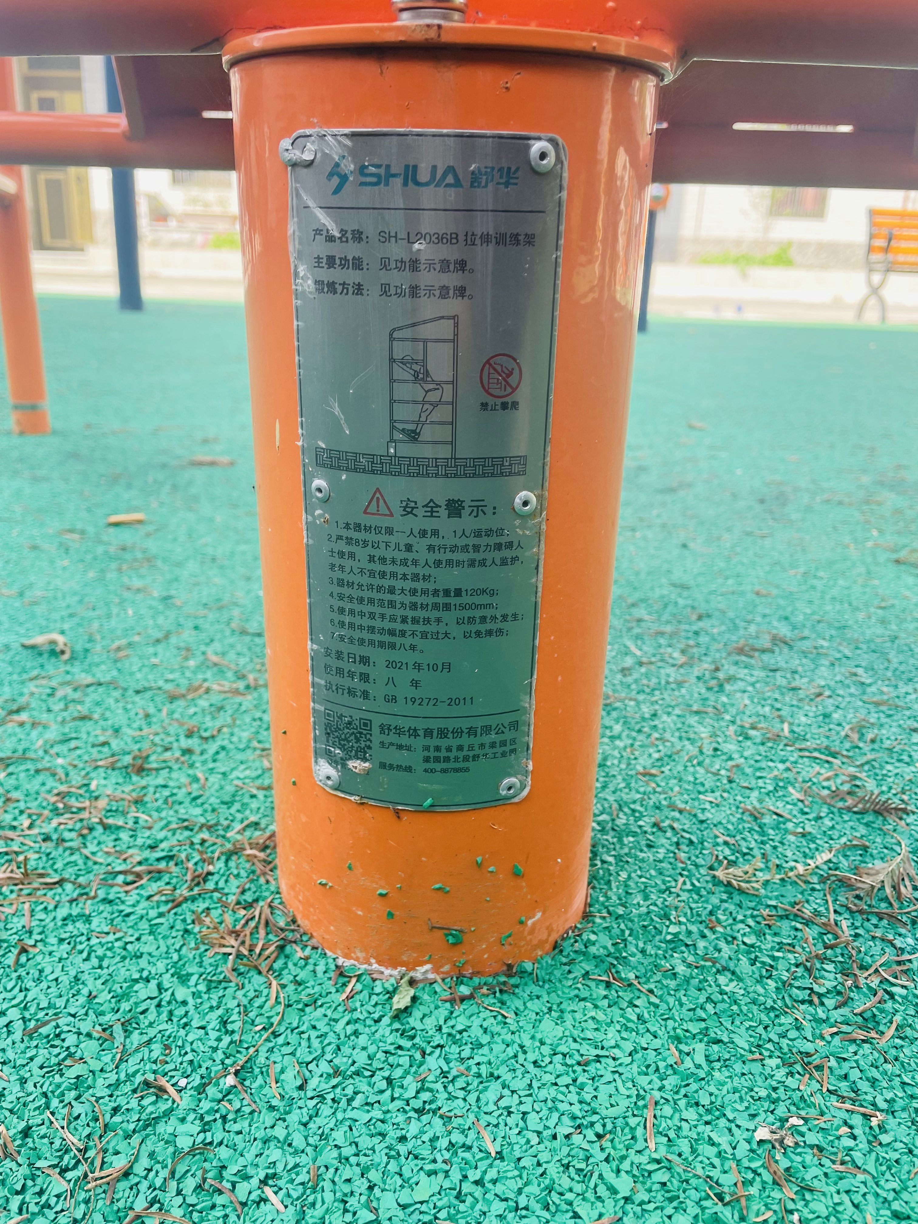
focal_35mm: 26
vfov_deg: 67.3
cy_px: 612
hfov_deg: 53.1
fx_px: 919
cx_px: 459
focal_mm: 4.2
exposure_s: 1/370
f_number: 1.6
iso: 32
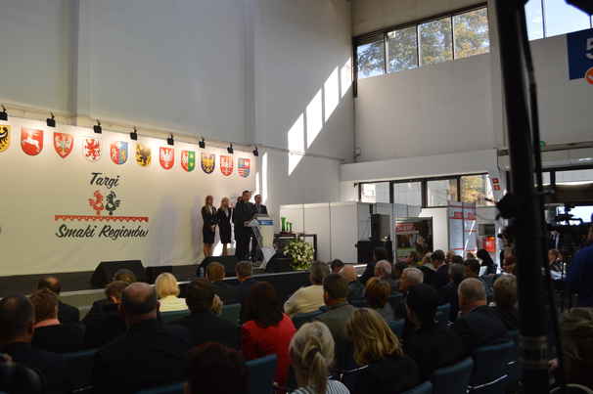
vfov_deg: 39.9
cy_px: 197
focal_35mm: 33
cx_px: 296
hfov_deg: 57.3
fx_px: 543
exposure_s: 1/125
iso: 400
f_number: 5.6
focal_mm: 22
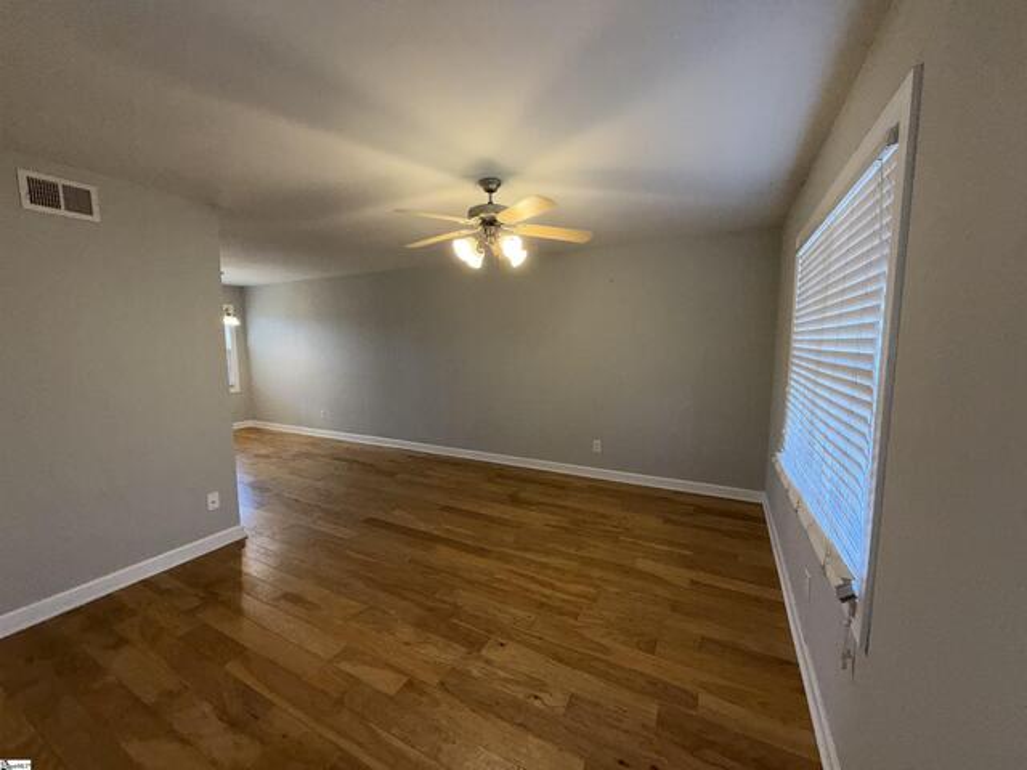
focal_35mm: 14
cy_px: 385
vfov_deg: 85.7
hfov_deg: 102.1
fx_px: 415
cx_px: 514
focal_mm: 2.22
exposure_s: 1/120
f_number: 2.2
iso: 125
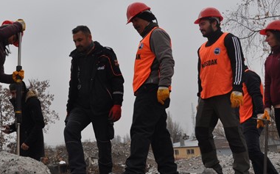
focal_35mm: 55
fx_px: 418
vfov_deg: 23.4
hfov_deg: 36.3
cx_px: 75
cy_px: 52
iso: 500
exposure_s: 1/640
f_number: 10
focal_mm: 21
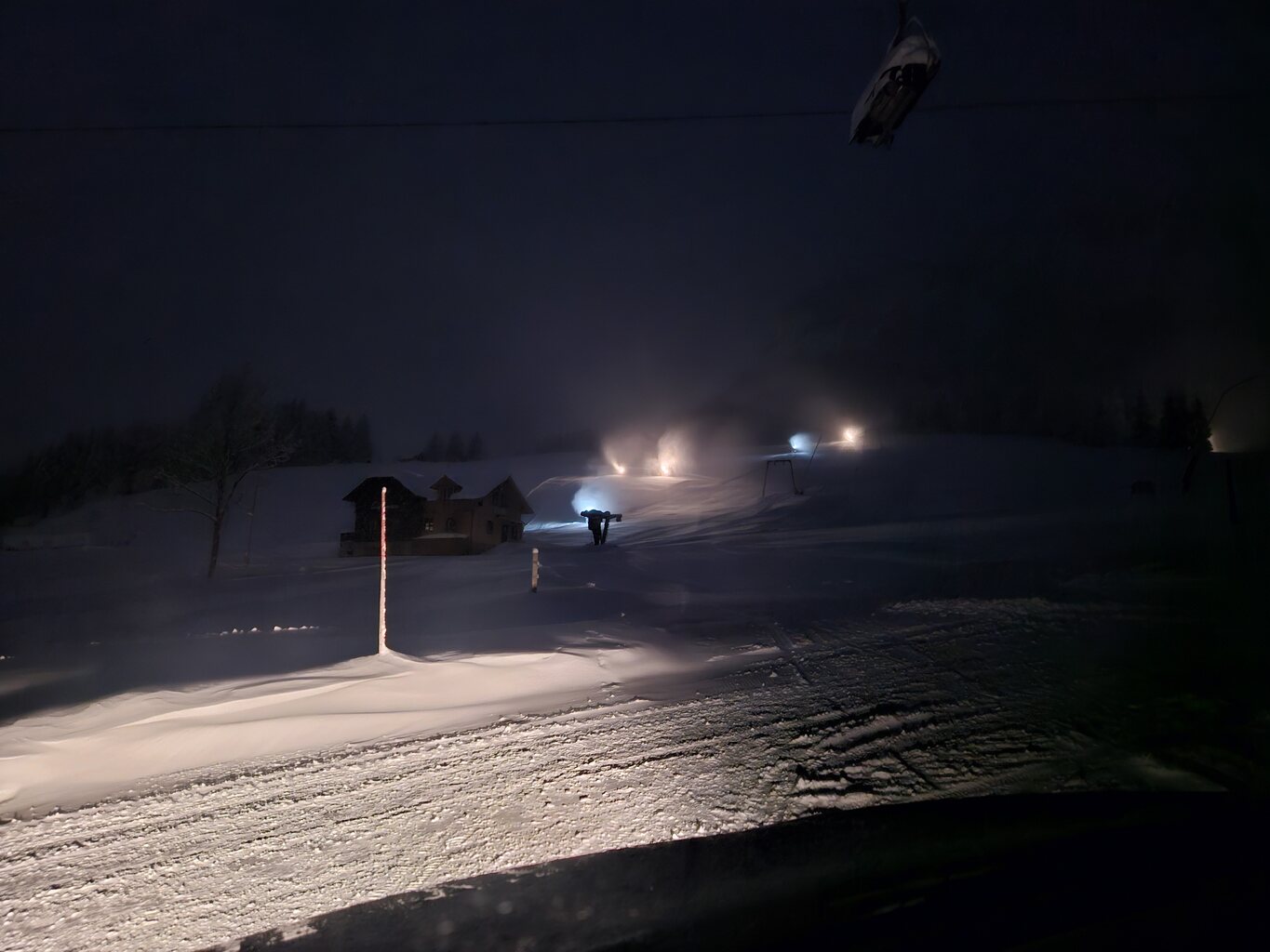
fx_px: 844
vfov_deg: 58.9
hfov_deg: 73.9
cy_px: 476
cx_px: 635
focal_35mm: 23
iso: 2000
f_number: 1.8
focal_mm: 5.4
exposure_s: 1/5
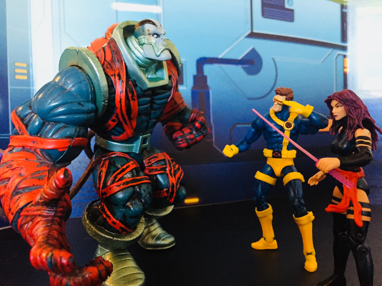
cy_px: 143
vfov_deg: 48.2
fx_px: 320
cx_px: 191
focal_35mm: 29
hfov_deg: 61.7
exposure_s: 1/30
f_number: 2.2
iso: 250
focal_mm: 4.15
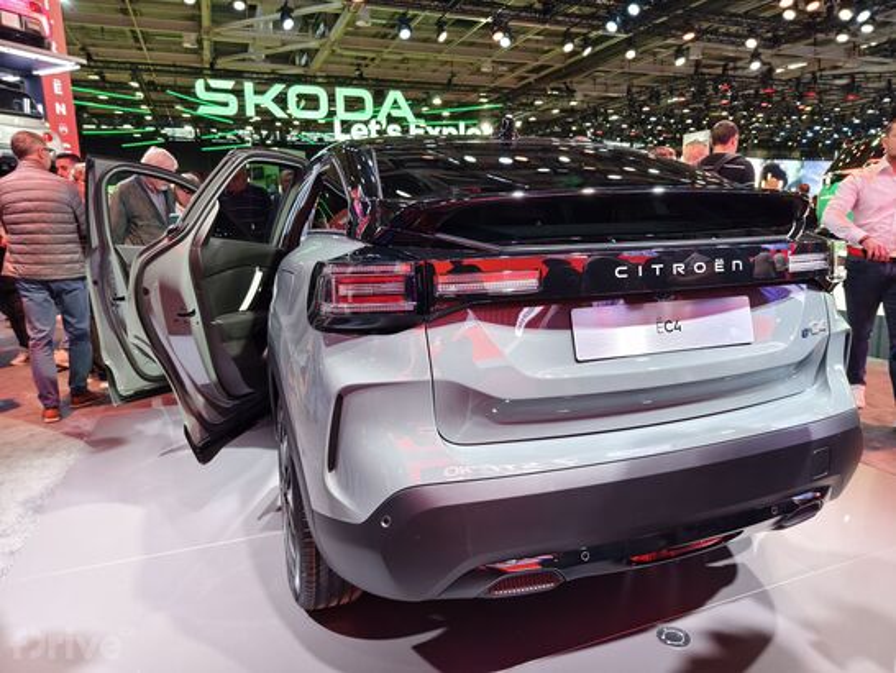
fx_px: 596
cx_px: 448
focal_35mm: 23
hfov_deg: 73.9
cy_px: 336
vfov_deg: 58.9
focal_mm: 8.67
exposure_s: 1/100
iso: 50
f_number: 1.75
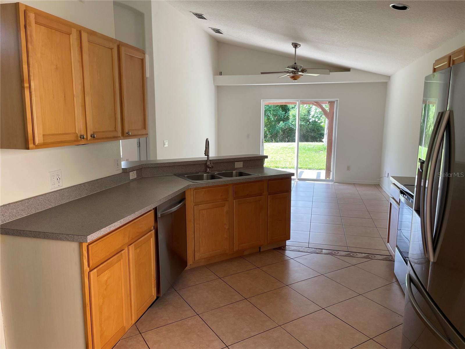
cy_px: 174
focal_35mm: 26
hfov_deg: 67.3
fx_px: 349
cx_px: 232
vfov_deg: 53.1
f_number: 1.6
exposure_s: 1/121
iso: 40
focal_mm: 4.2
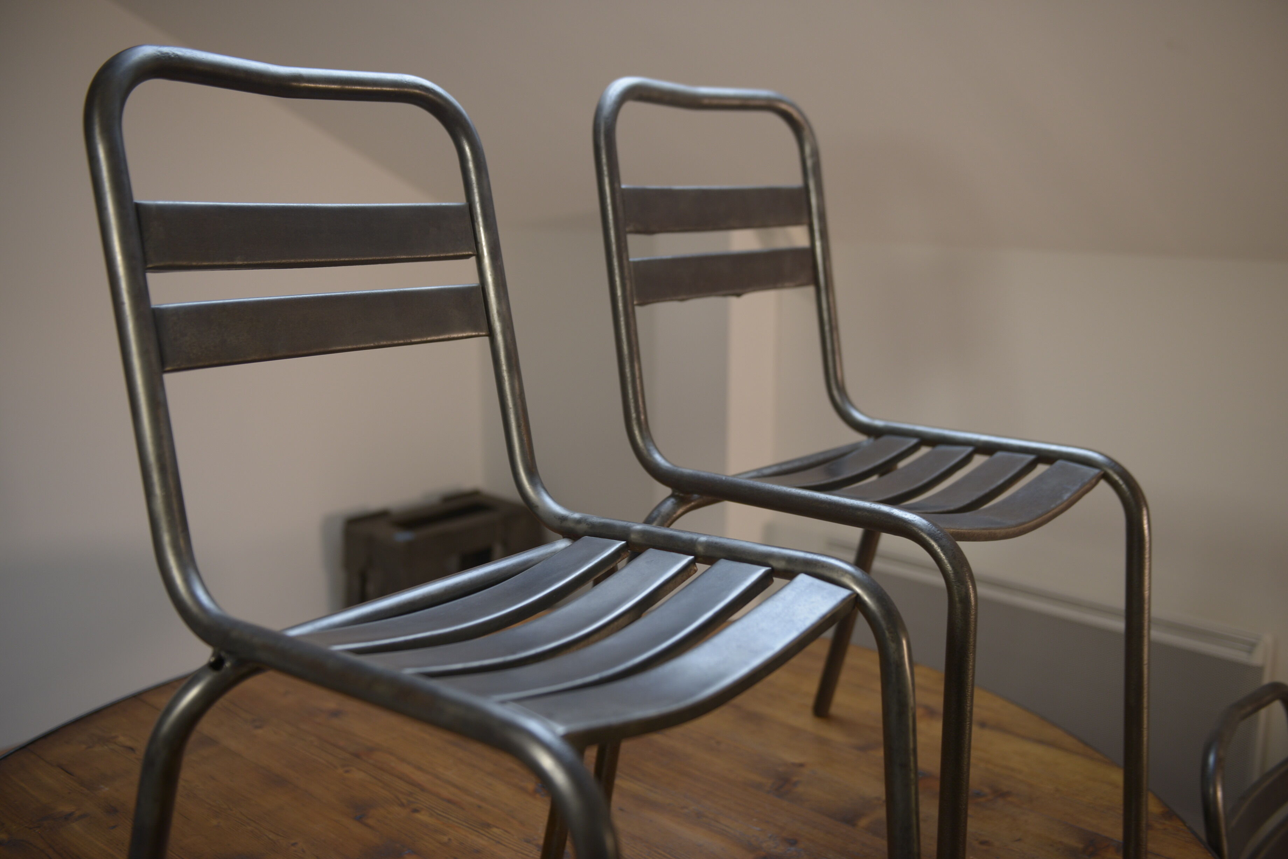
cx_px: 644
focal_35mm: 34
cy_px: 430
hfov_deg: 55.8
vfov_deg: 38.9
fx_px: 1217
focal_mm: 34
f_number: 3.2
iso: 400
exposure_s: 1/50
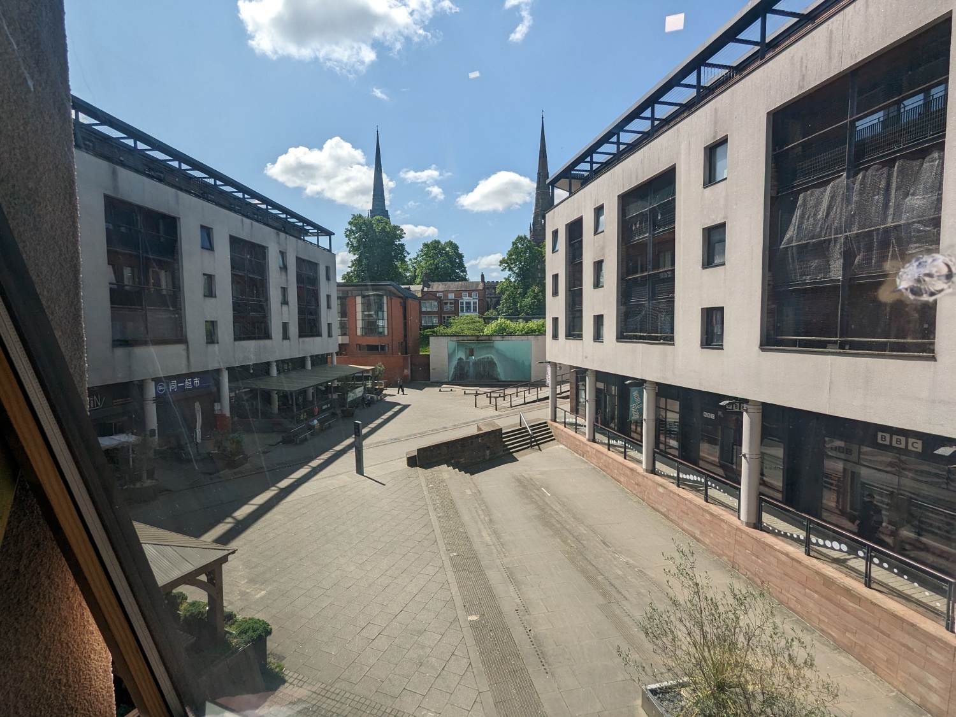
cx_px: 478
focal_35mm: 16
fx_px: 442
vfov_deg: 78.1
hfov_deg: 94.5
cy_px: 358
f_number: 2.2
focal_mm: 2.35
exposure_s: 1/1431
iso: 46
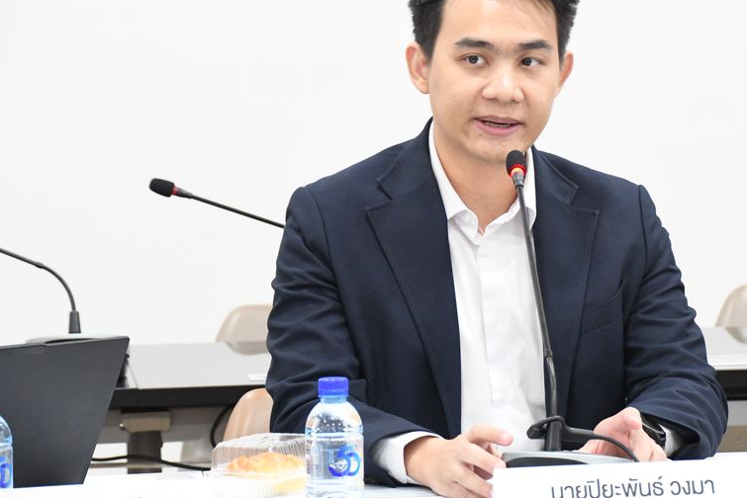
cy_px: 216
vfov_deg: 7.5
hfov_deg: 11.2
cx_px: 493
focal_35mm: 183
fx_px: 3799
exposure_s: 1/50
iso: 4500
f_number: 5.3
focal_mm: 90
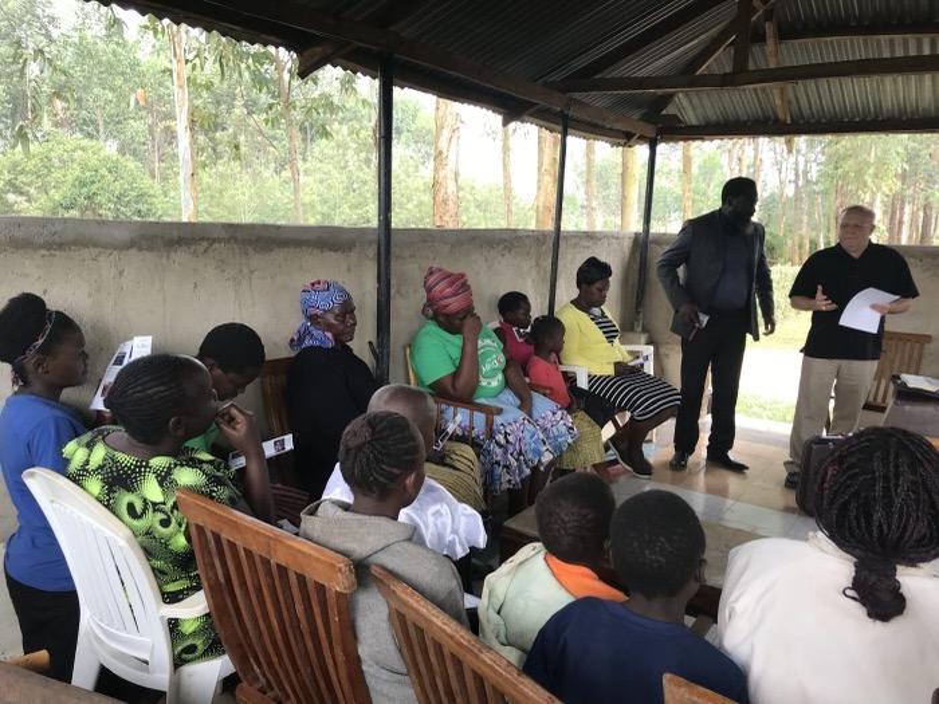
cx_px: 470
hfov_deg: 63.4
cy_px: 352
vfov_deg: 49.7
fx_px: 760
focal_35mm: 28
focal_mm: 3.99
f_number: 1.8
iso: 20
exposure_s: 1/123
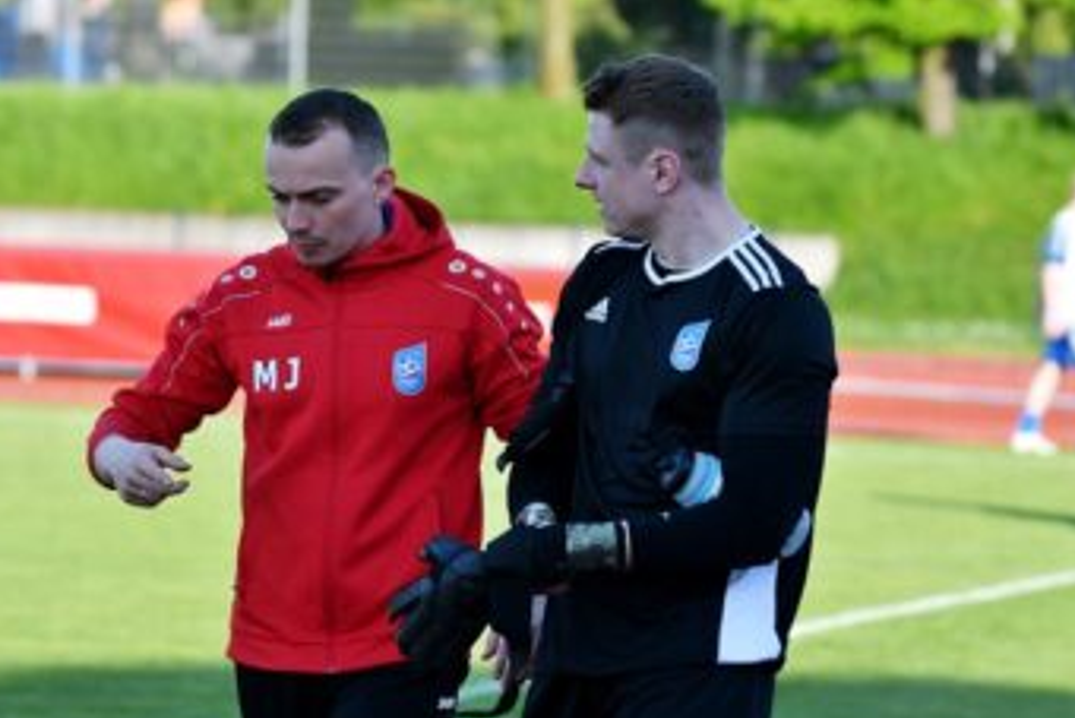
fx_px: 8155
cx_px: 500
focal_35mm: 273
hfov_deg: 7.5
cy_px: 419
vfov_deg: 5.0
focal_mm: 116
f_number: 3.5
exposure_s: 1/1000
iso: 200
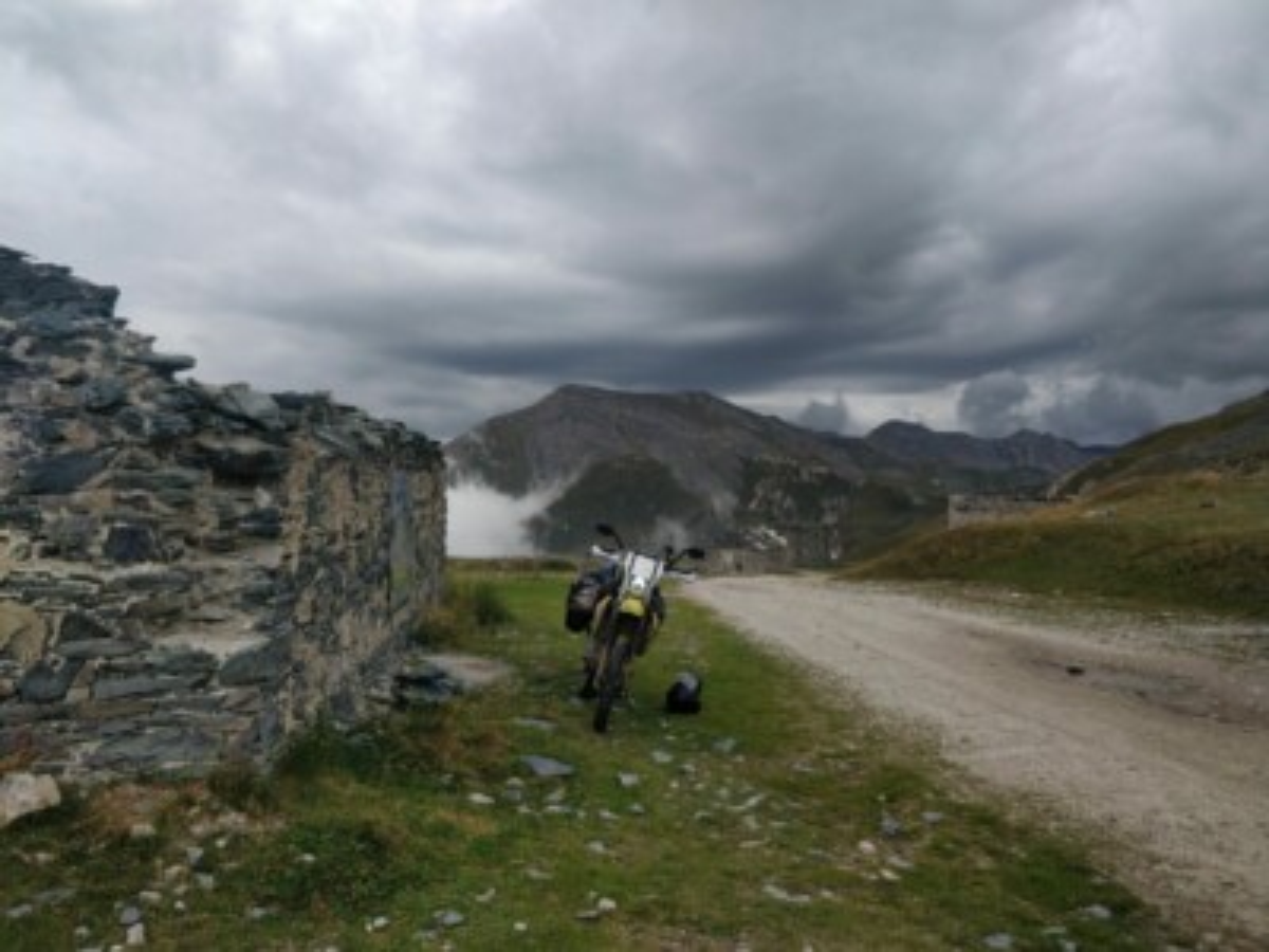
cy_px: 476
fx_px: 880
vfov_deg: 56.8
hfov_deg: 71.6
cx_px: 634
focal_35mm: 24
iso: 125
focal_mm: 4.1
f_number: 1.7
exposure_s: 1/1464
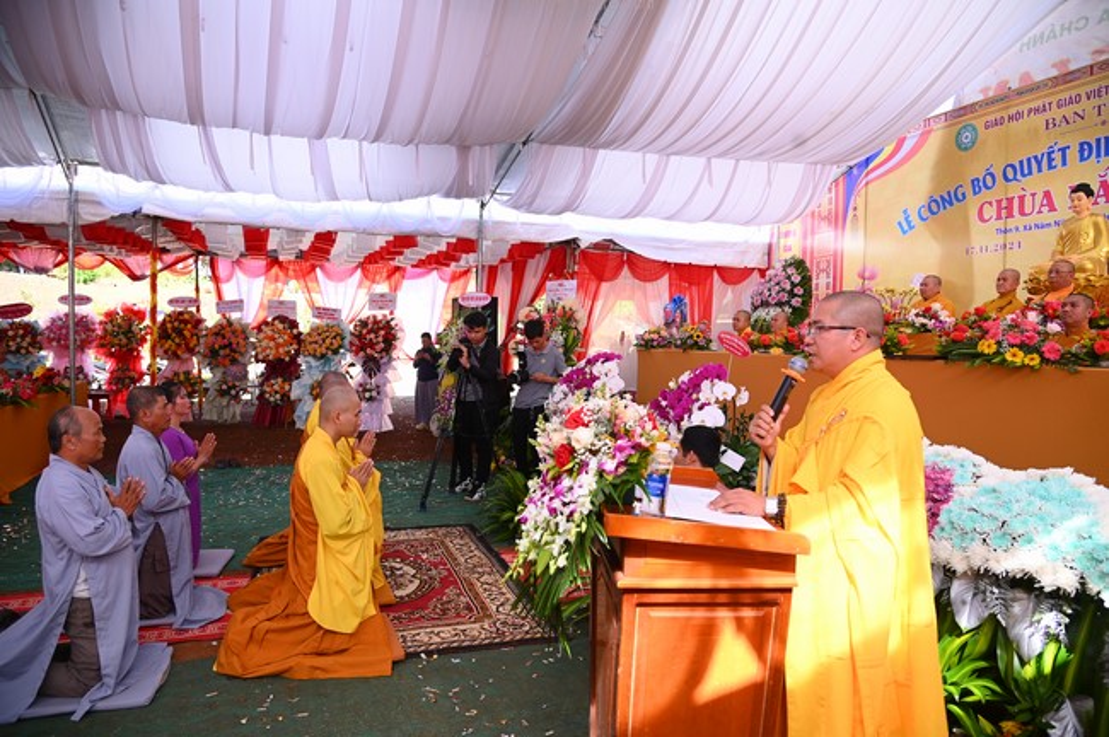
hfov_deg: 73.8
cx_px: 554
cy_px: 368
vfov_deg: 53.0
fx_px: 739
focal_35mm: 24
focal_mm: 24
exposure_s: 1/250
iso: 500
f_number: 4.5
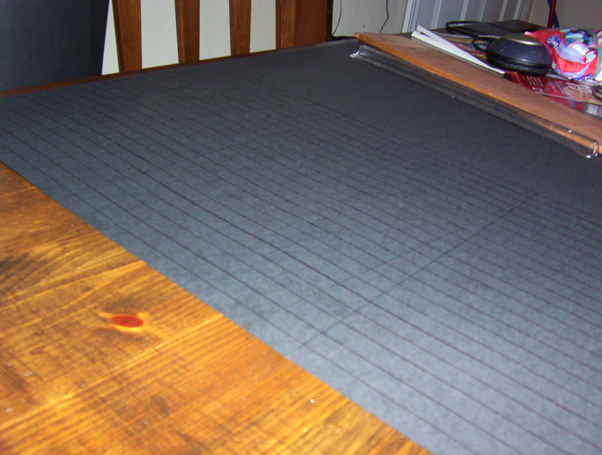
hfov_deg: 51.2
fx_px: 628
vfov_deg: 39.8
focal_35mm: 36
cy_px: 228
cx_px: 301
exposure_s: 1/30
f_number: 2.76
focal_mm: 5.54
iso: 140
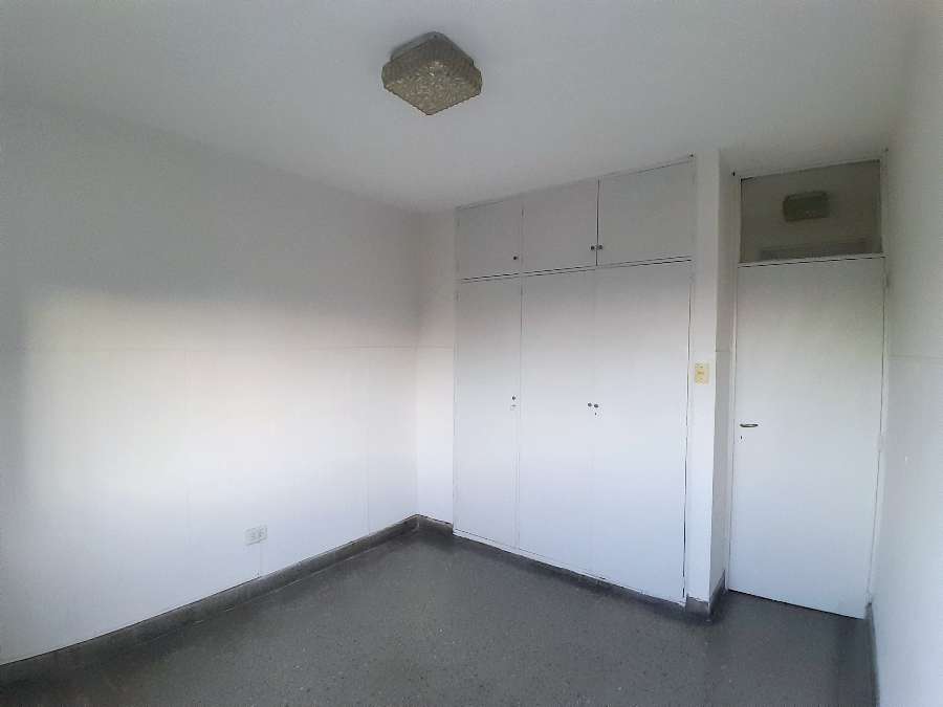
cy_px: 354
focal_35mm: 17
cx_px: 472
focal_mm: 1.46
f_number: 2.2
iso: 160
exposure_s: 1/33
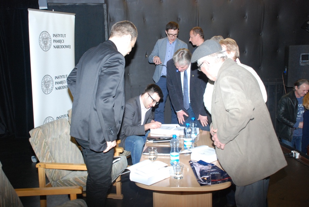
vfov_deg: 29.0
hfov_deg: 42.3
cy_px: 104
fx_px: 400
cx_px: 154
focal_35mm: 46
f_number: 7.1
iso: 800
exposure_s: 1/60
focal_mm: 31
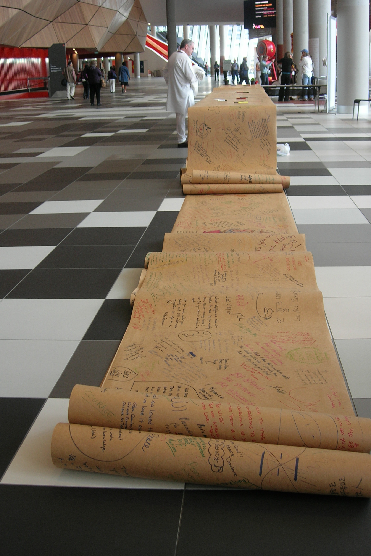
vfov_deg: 45.4
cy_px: 276
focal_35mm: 43
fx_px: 664
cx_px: 202
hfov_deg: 31.2
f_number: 2.9
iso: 64
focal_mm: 8.5
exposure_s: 1/49.8
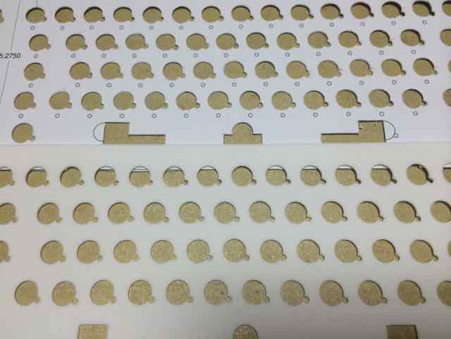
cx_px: 226
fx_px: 391
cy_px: 170
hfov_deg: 60.0
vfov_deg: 46.8
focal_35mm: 30
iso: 40
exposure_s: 1/30
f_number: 2.2
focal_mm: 4.12
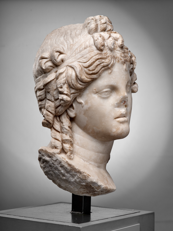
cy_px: 116
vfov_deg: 30.7
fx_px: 420
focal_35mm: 63
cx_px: 86
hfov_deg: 23.3
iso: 200
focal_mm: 80
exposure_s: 1/125
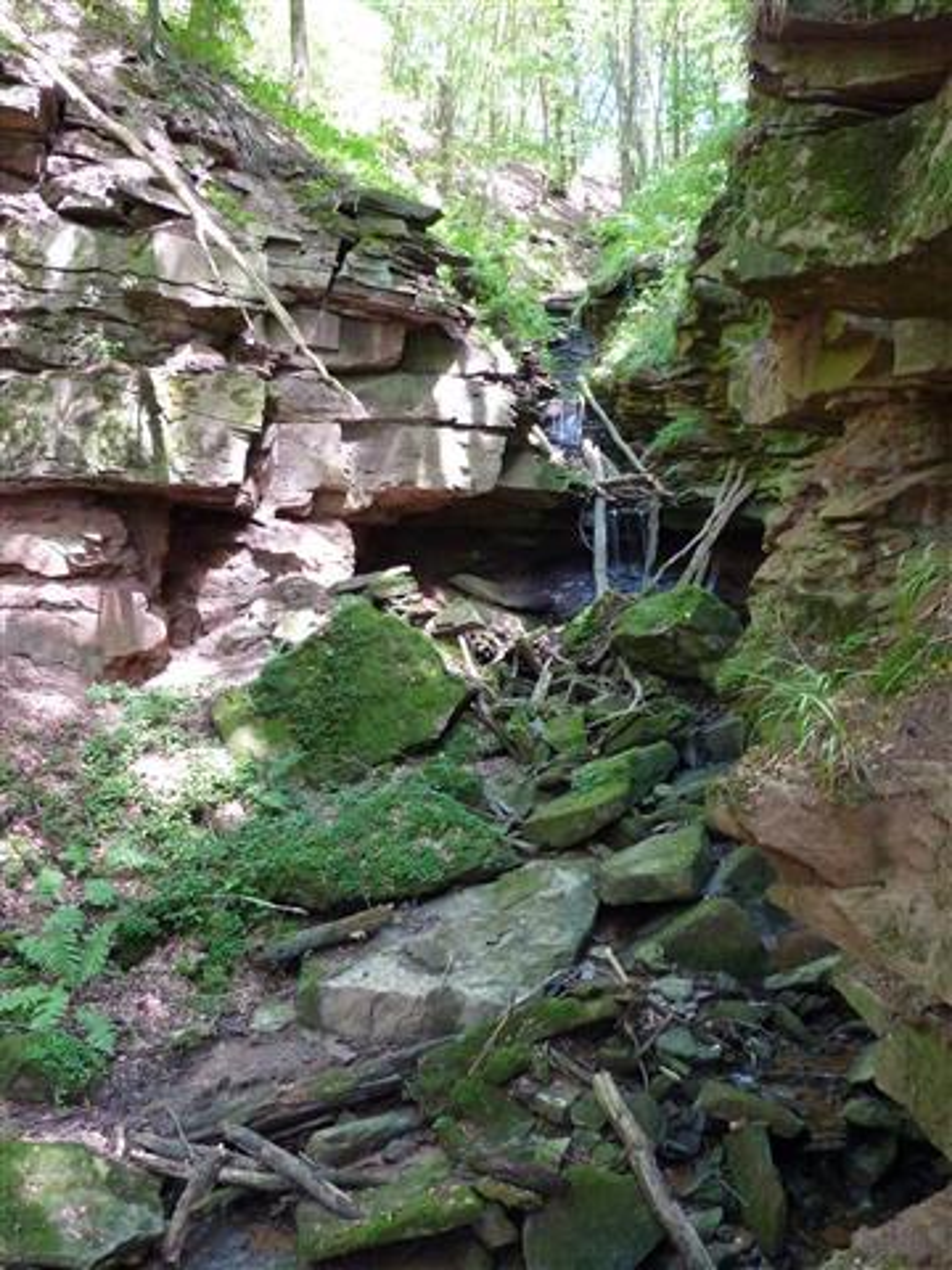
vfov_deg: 60.0
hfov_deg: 46.8
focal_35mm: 30
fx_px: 1100
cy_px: 635
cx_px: 476
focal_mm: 5
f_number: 3.4
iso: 400
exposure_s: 1/20
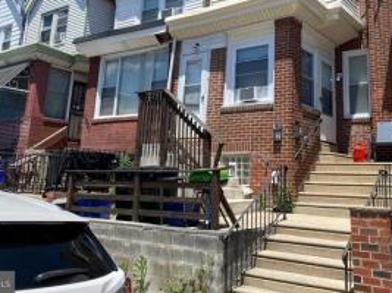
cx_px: 236
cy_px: 75
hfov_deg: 47.6
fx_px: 441
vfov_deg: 36.0
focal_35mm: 39
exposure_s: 1/2358
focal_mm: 4.25
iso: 32
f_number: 1.8
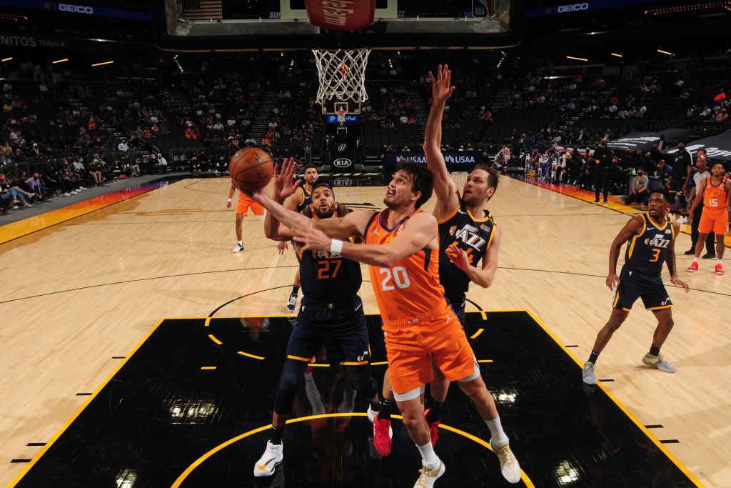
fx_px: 609
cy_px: 244
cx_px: 366
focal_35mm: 30
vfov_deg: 43.6
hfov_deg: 61.9
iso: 320
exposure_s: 1/250
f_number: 6.3
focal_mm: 20
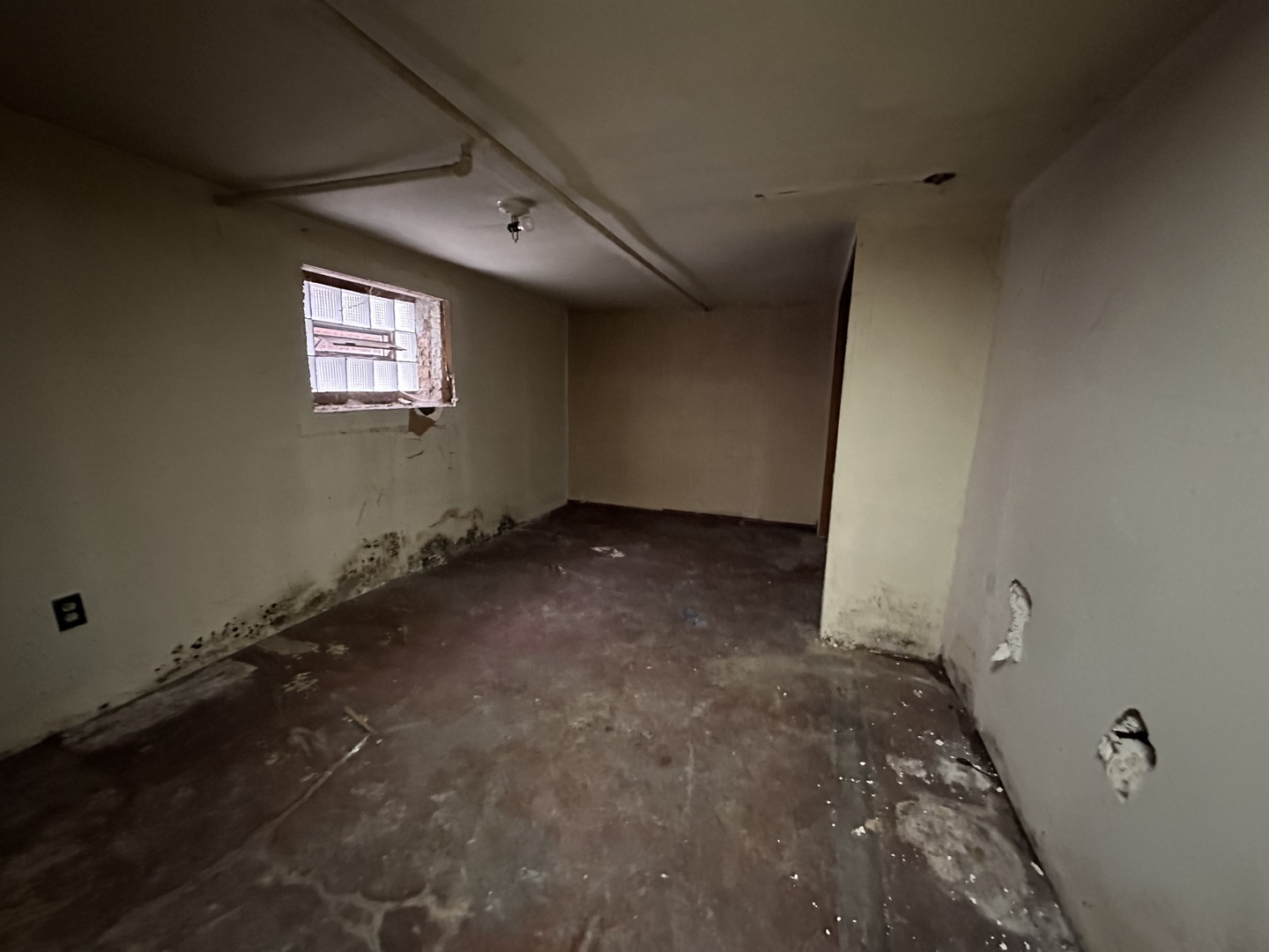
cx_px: 634
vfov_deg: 85.7
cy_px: 476
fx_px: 513
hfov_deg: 102.1
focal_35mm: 14
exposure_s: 1/30
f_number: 2.2
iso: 1600
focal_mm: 2.22
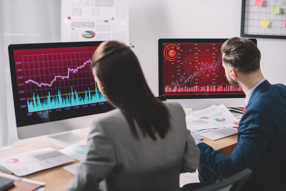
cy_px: 96
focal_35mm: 50
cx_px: 143
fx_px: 397
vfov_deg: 27.0
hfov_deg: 39.6
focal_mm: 50
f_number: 2.8
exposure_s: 1/200
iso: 100
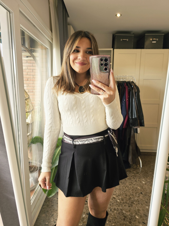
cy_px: 113
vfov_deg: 73.9
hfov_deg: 58.9
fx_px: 150
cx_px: 84
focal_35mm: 23
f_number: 1.7
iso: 64
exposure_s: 1/100
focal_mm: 6.3
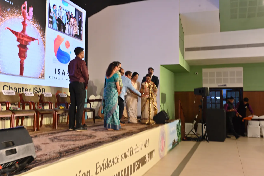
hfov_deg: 54.4
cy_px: 88
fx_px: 257
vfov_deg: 37.8
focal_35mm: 35
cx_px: 132
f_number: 5
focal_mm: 35
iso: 800
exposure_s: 1/100
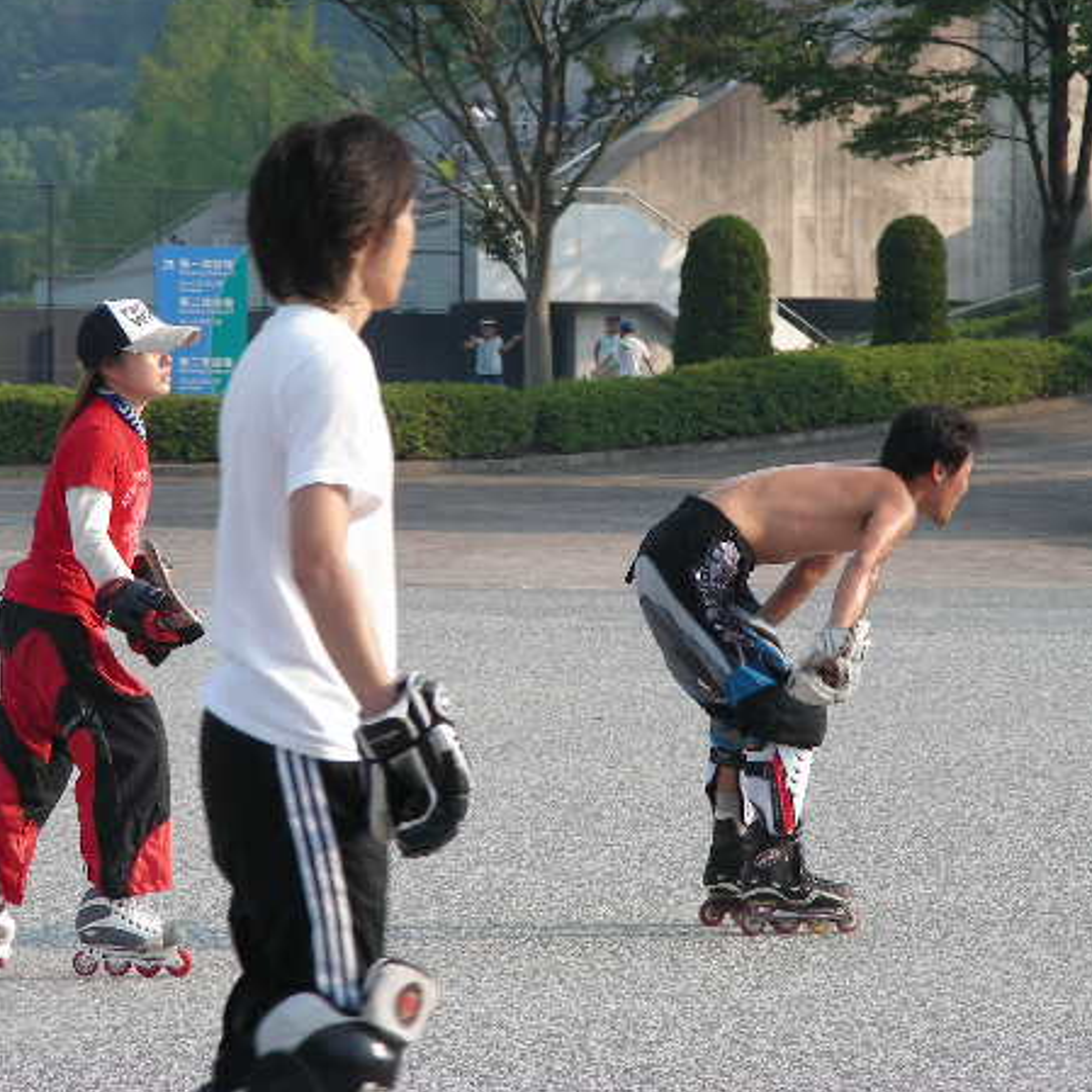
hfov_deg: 7.1
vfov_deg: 7.1
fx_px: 8816
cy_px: 511
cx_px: 542
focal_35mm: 247
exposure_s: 1/212
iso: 50
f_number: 4
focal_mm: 32.7
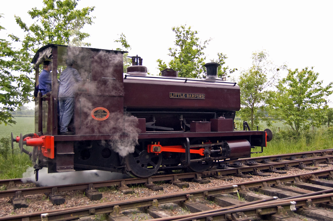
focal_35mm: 36
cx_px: 166
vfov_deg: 36.8
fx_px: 333
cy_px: 110
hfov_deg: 53.2
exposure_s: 1/320
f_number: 4
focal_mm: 24
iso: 800
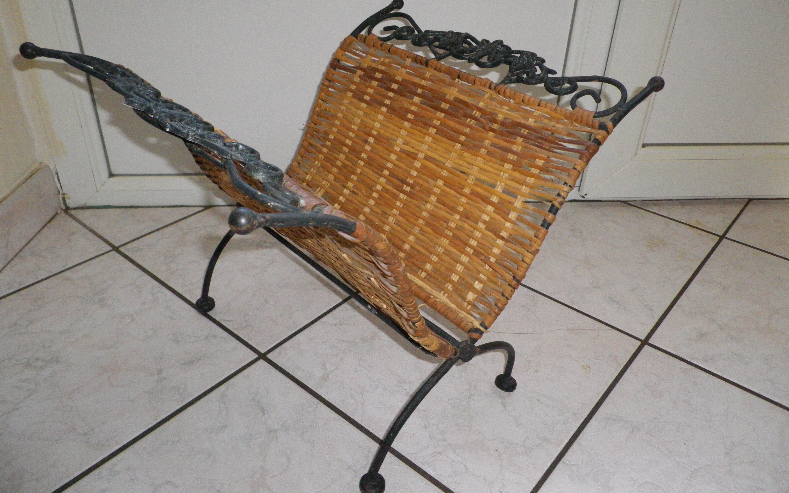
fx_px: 645
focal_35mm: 30
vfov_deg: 41.8
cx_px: 395
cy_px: 225
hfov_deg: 62.9
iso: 400
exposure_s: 1/60
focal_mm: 4.9
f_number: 2.6
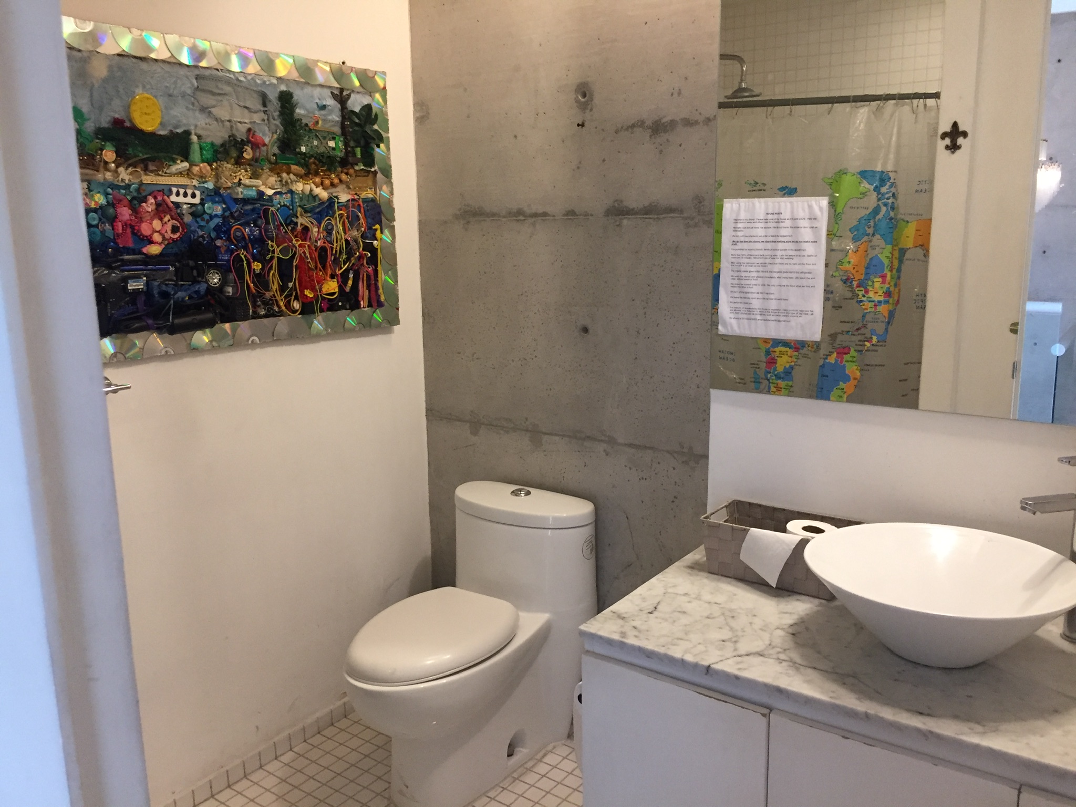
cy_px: 404
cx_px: 538
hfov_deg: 61.7
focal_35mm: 29
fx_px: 901
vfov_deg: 48.2
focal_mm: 4.15
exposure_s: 1/30
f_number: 2.2
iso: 160
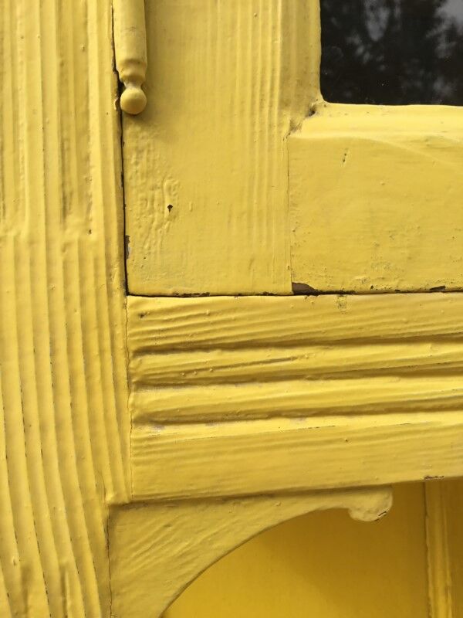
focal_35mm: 31
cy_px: 309
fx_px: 553
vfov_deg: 58.4
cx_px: 232
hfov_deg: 45.4
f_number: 2.4
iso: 25
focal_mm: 3.3
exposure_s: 1/646
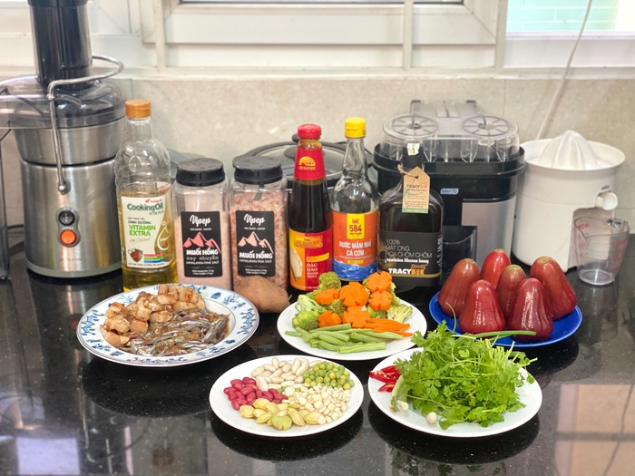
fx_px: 954
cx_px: 318
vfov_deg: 28.0
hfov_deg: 36.8
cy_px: 238
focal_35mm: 52
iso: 250
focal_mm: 6
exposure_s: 1/33
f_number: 2
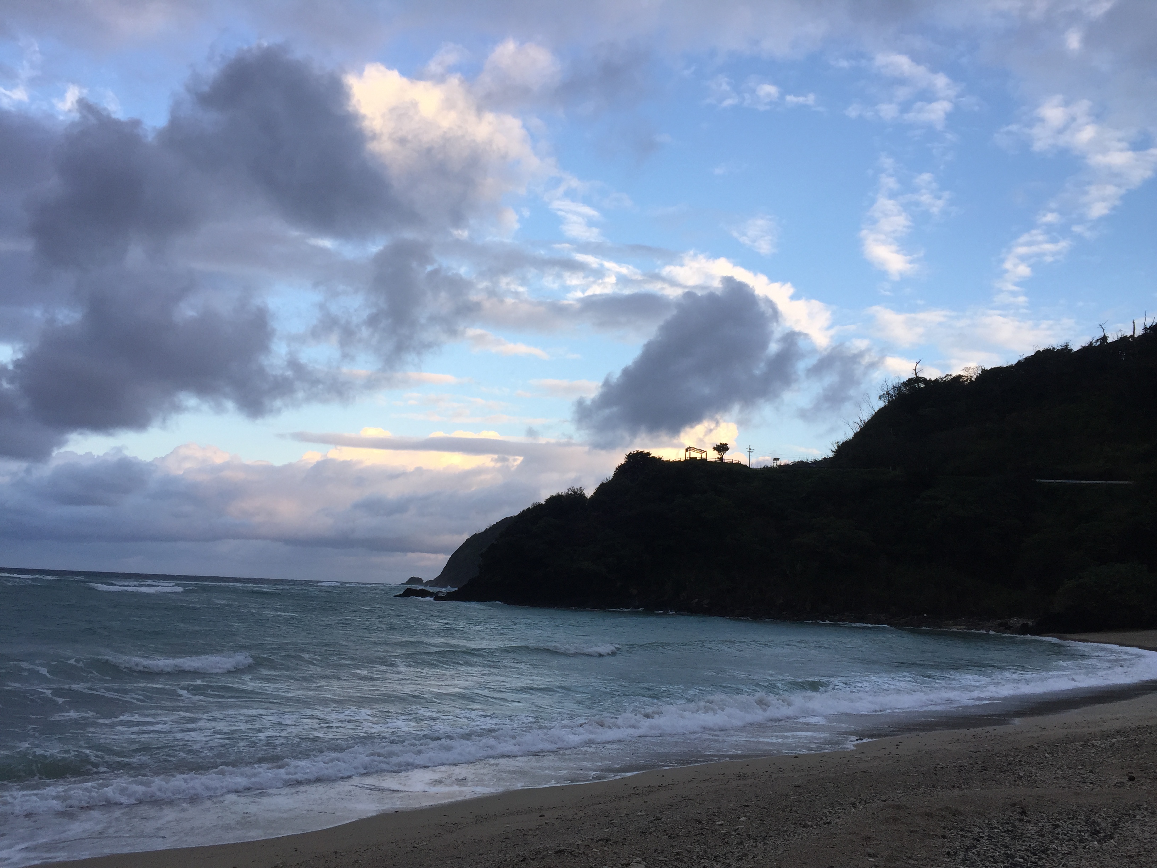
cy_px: 434
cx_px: 578
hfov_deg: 61.7
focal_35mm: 29
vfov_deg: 48.2
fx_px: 969
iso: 32
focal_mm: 4.15
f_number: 2.2
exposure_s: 1/373
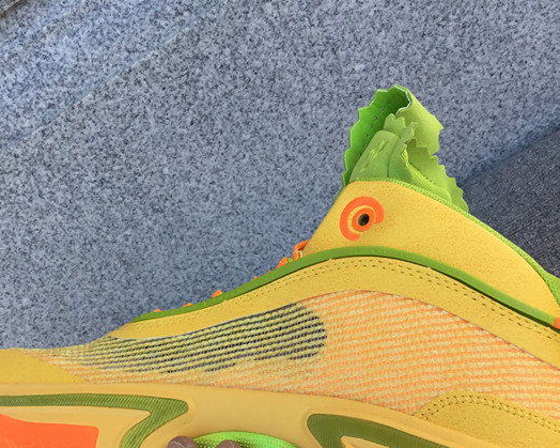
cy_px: 326
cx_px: 287
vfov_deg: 28.8
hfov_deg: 36.0
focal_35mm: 52
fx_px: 862
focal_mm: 3.3
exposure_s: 1/407
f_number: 2.4
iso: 25
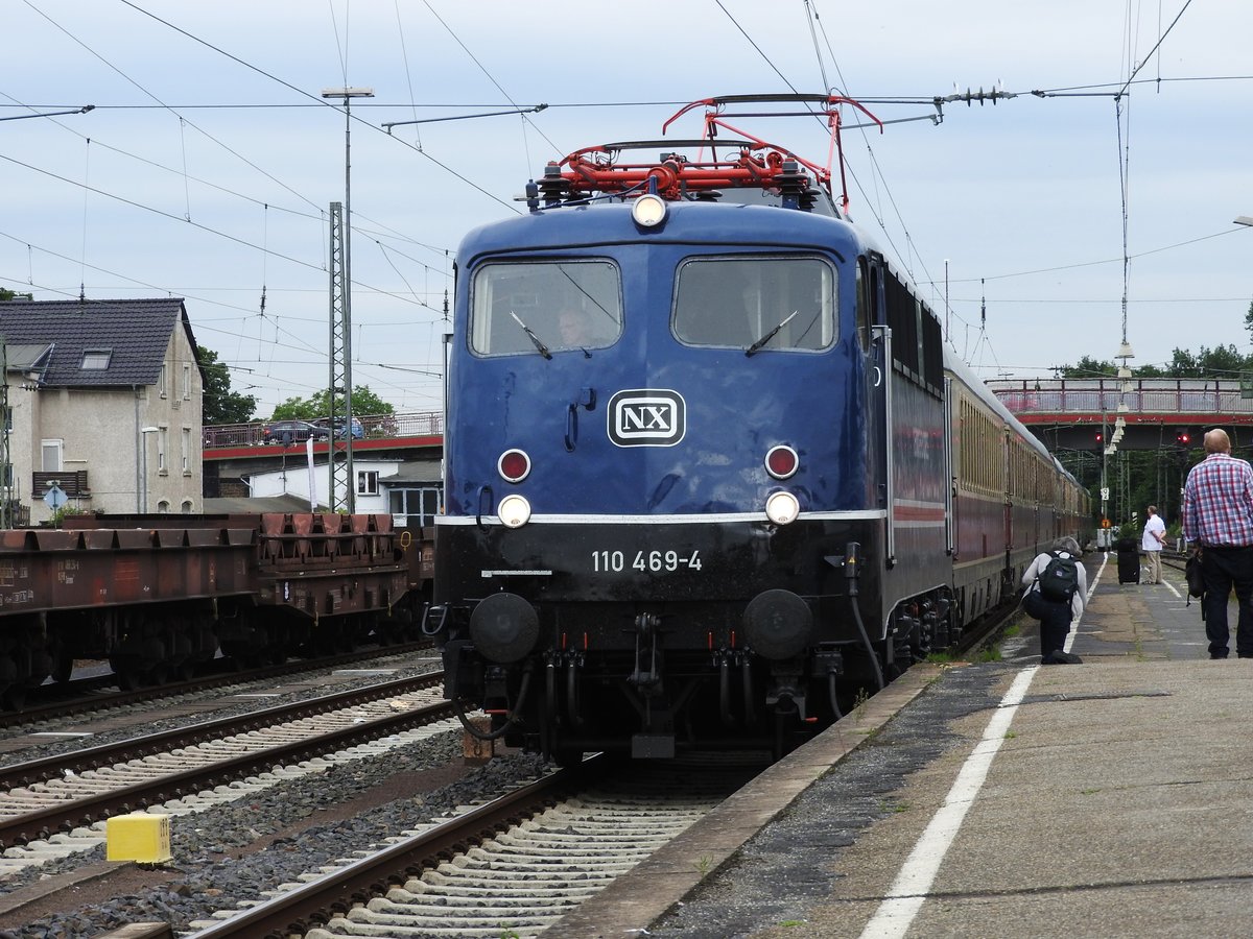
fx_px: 4887
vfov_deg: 11.0
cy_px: 470
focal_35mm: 135
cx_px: 626
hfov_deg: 14.6
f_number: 5
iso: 100
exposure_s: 1/200
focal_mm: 24.2
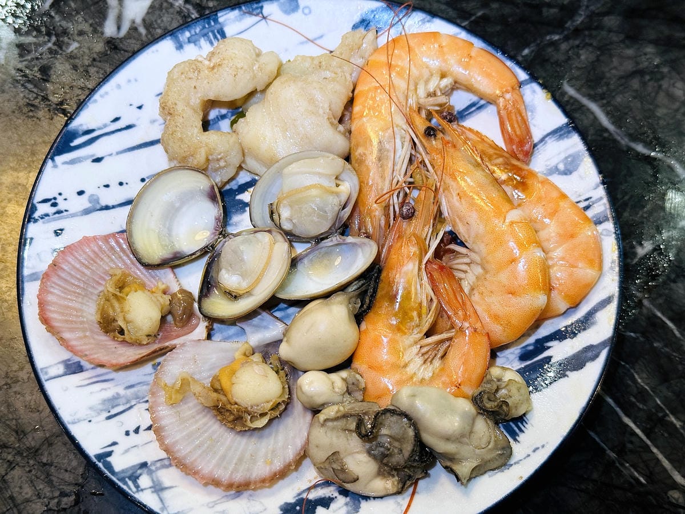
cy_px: 257
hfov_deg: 39.7
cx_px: 342
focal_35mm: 48
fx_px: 950
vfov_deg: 30.3
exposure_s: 1/40
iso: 320
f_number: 1.78
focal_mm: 6.86
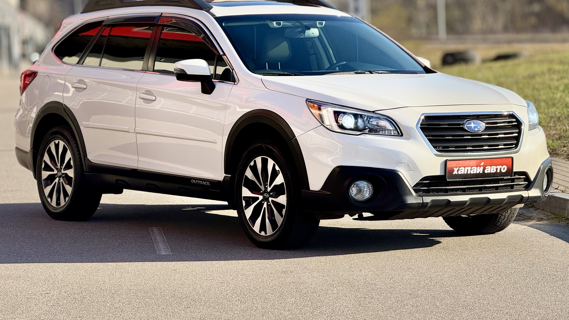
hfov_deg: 16.4
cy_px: 116
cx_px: 284
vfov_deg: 9.3
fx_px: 1976
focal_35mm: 131
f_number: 2.8
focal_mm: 15.66
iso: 50
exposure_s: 1/951
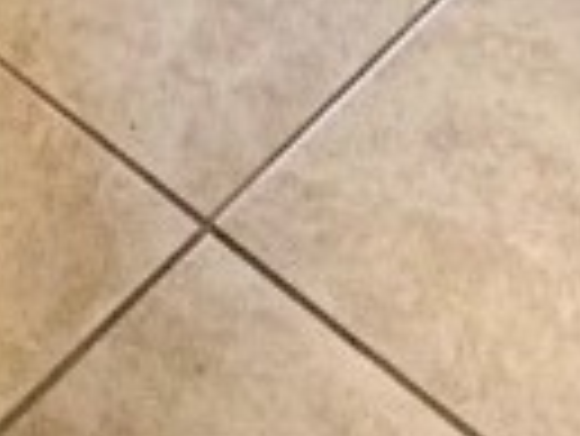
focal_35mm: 111
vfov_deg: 9.0
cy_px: -1092
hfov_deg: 17.4
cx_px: 49
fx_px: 1862
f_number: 2.2
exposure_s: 1/60
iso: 200
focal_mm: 2.22
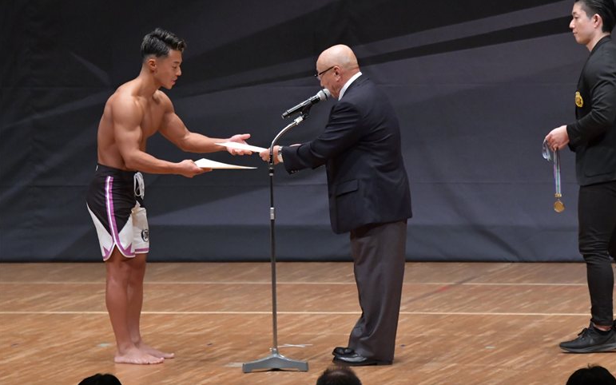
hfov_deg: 7.2
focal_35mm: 292
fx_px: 4902
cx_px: 308
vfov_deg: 4.5
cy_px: 192
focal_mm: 190
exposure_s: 1/400
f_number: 5.6
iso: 6400
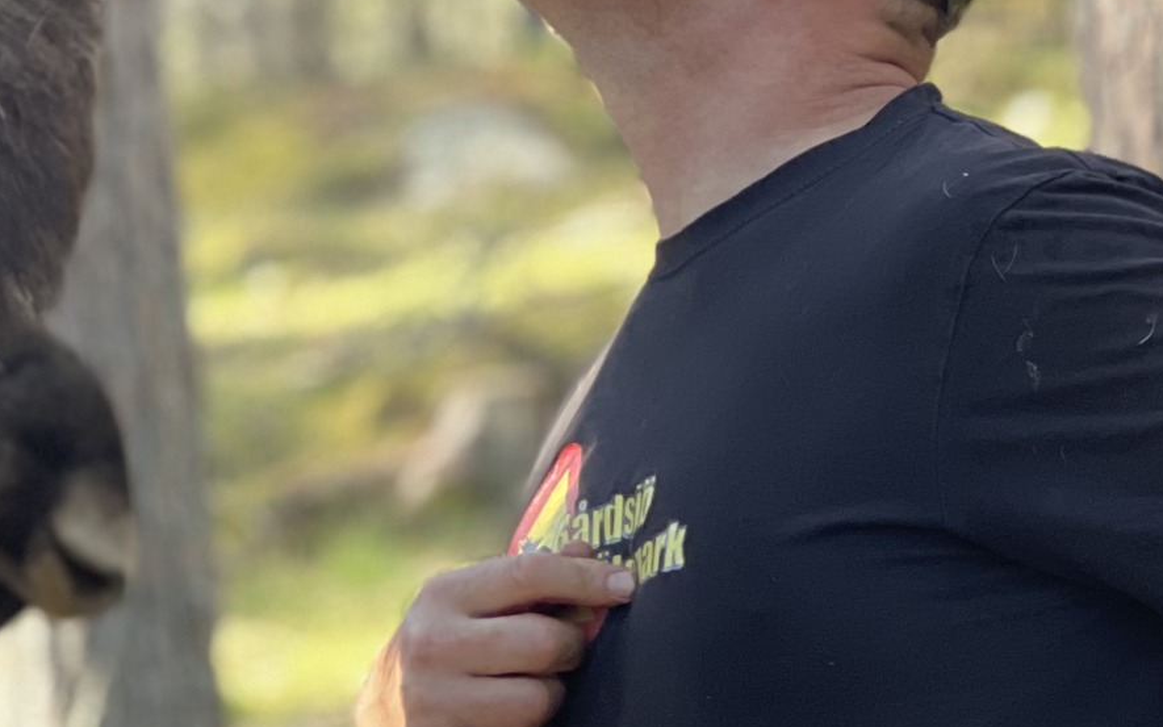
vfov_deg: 6.8
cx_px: 108
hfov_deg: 11.0
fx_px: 6022
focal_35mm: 190
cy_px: -262
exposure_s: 1/121
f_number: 2.2
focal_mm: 7.5
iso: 100
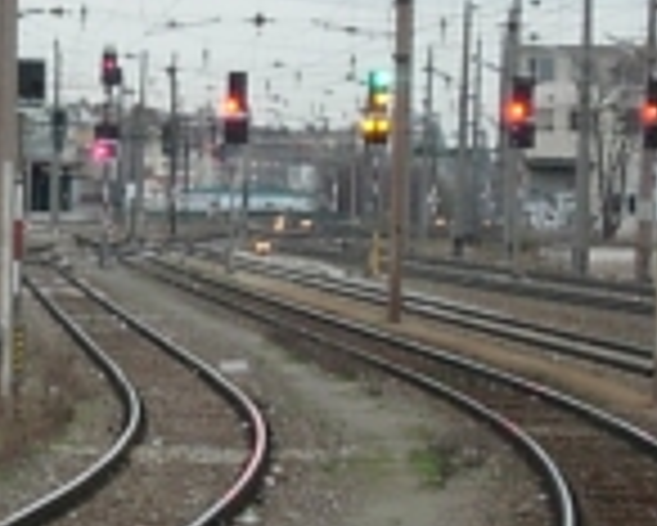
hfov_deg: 4.0
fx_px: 9398
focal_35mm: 483
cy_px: 436
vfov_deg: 3.2
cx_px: 130
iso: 125
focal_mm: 23.4
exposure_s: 1/64
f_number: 4.9
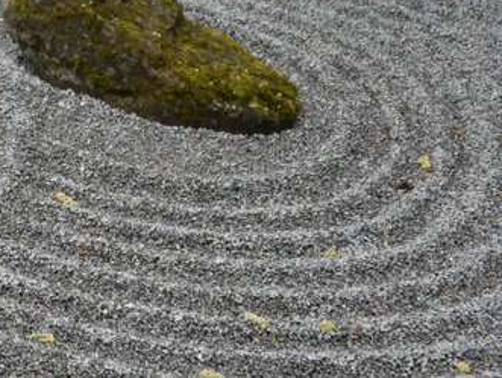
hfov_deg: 17.7
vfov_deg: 14.2
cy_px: 118
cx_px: -141
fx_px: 1510
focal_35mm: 104
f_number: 3.5
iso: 180
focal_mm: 28
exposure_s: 1/60
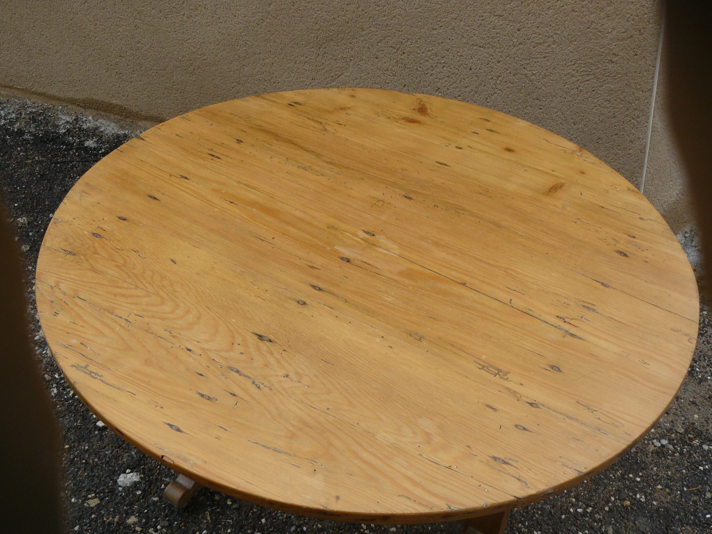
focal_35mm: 38
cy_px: 266
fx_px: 782
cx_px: 358
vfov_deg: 37.7
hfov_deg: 49.0
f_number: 3.6
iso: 100
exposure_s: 1/100
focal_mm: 6
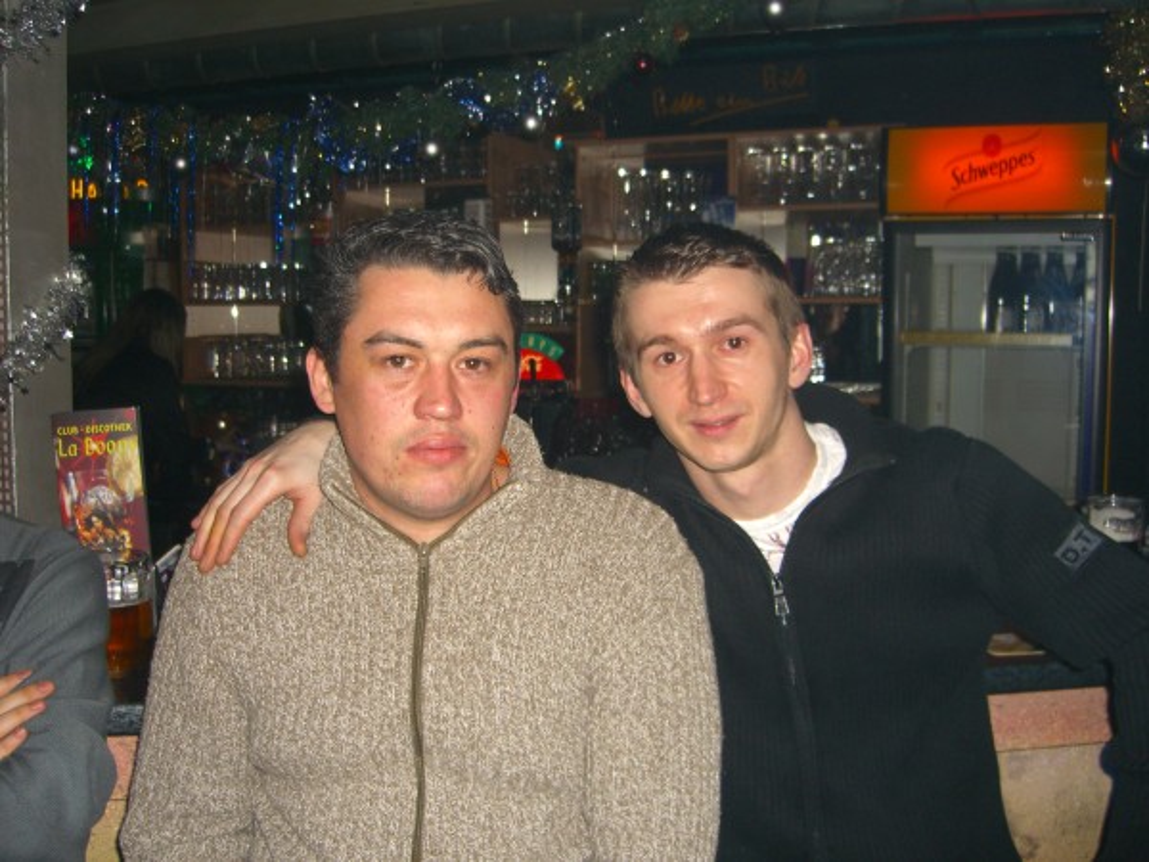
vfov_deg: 37.7
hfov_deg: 49.0
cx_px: 574
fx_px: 1261
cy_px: 431
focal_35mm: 38
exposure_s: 1/60
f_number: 2.8
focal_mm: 7.9
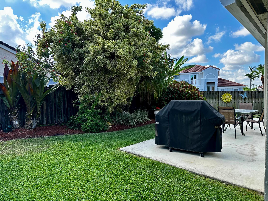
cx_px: 134
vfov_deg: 56.8
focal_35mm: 24
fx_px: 186
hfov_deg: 71.6
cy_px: 100
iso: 80
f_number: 1.78
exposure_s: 1/943
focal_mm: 6.86
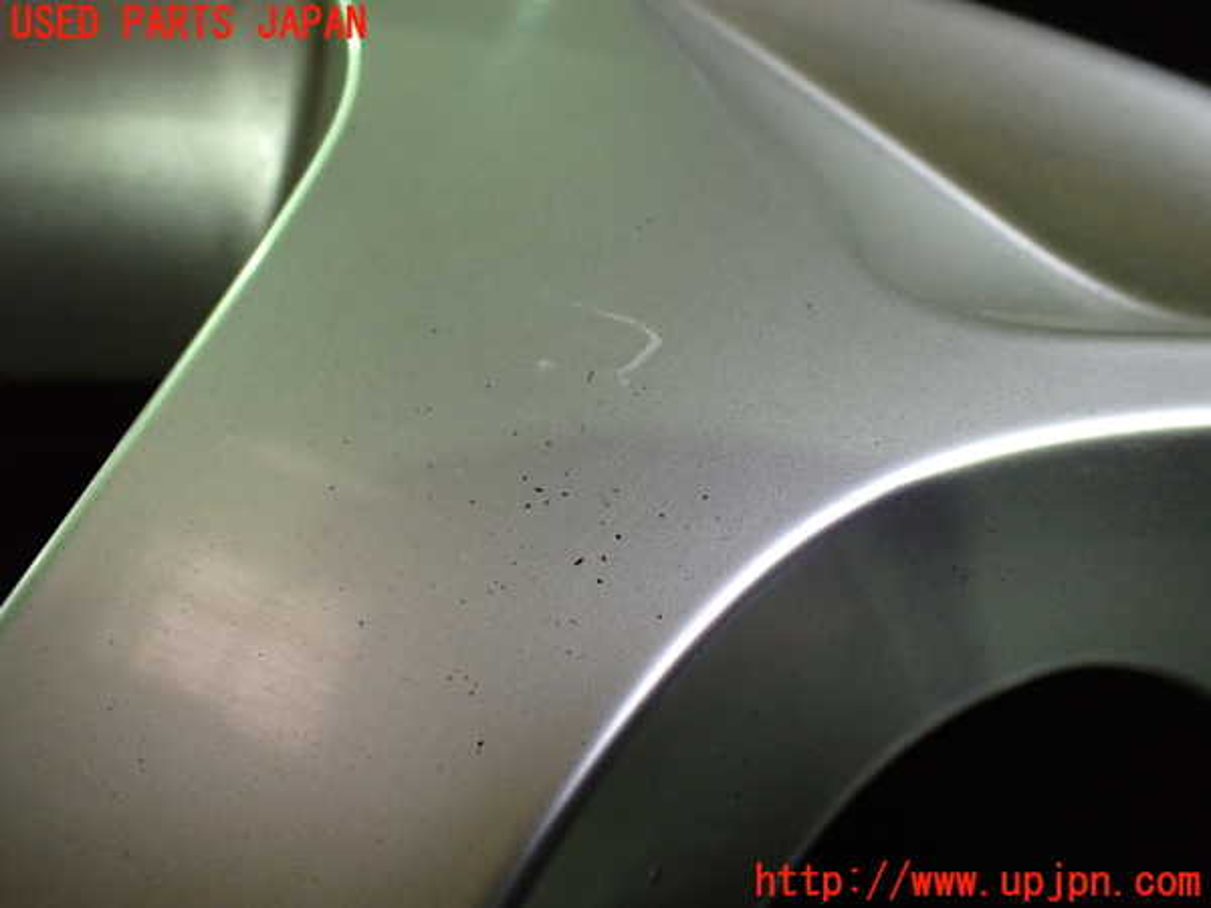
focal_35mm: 30
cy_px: 454
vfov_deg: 46.8
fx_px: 1050
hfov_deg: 60.0
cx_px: 606
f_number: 2.3
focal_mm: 5.4
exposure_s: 1/60
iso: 800
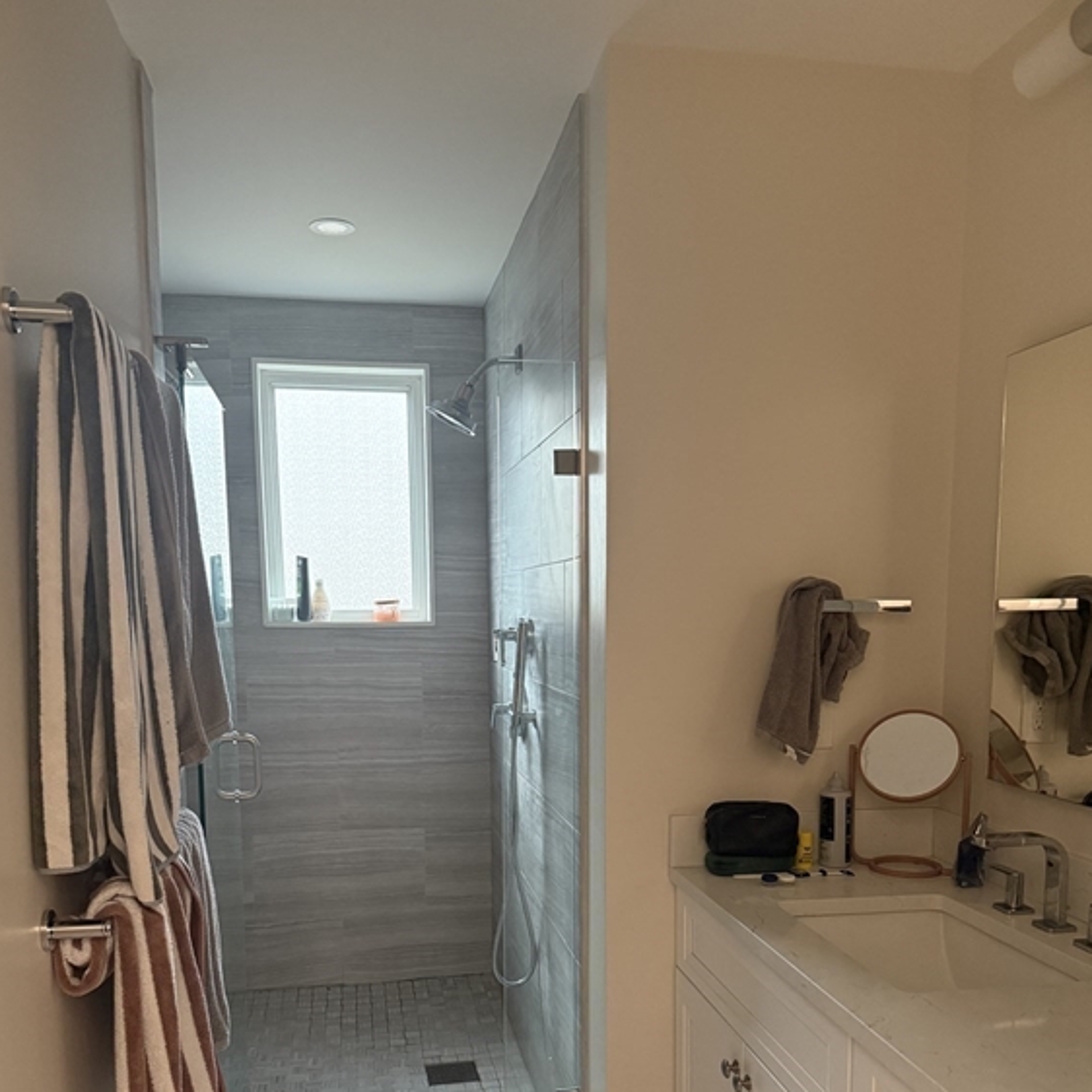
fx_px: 1035
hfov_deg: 55.6
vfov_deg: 54.3
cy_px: 742
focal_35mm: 29
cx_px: 540
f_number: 1.78
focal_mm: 6.76
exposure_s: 1/60
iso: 500
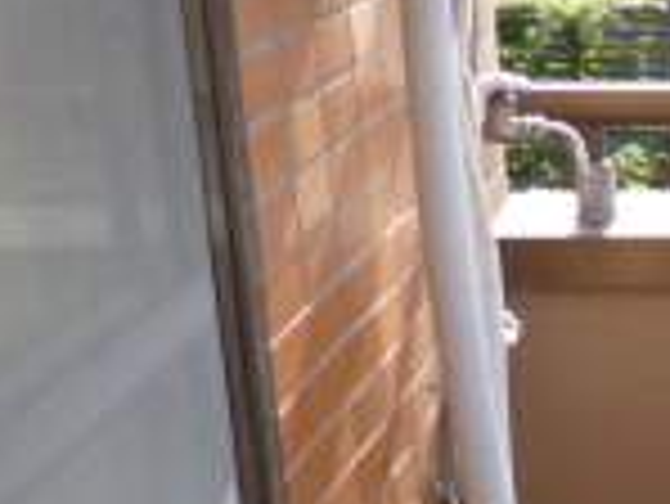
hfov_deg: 16.3
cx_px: 1178
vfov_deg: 14.3
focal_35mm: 103
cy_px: 410
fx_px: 1995
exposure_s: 1/320
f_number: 2.5
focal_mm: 4.3
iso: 100
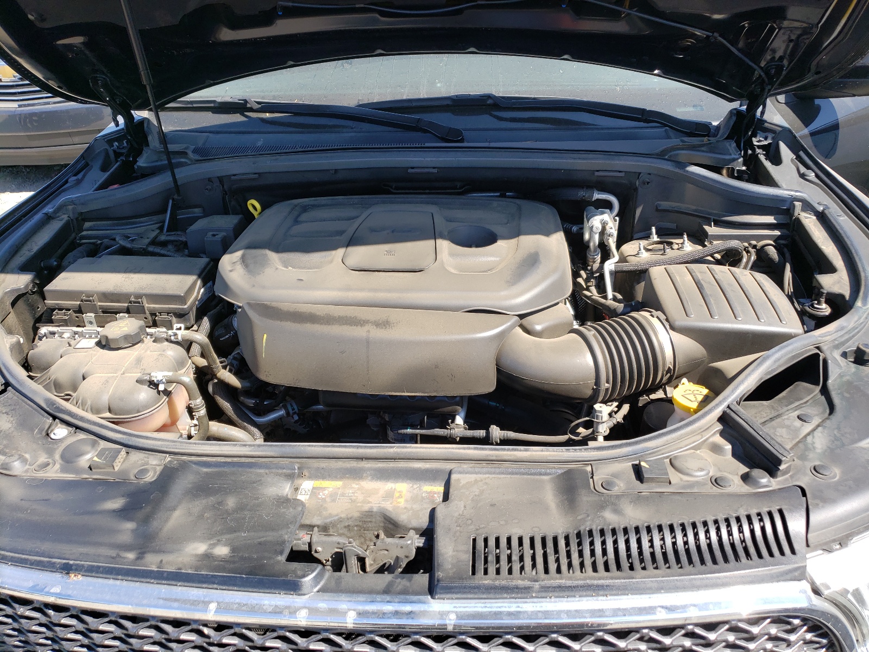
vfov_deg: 53.1
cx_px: 434
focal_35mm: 26
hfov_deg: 67.3
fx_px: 653
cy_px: 326
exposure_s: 1/909
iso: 50
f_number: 1.5
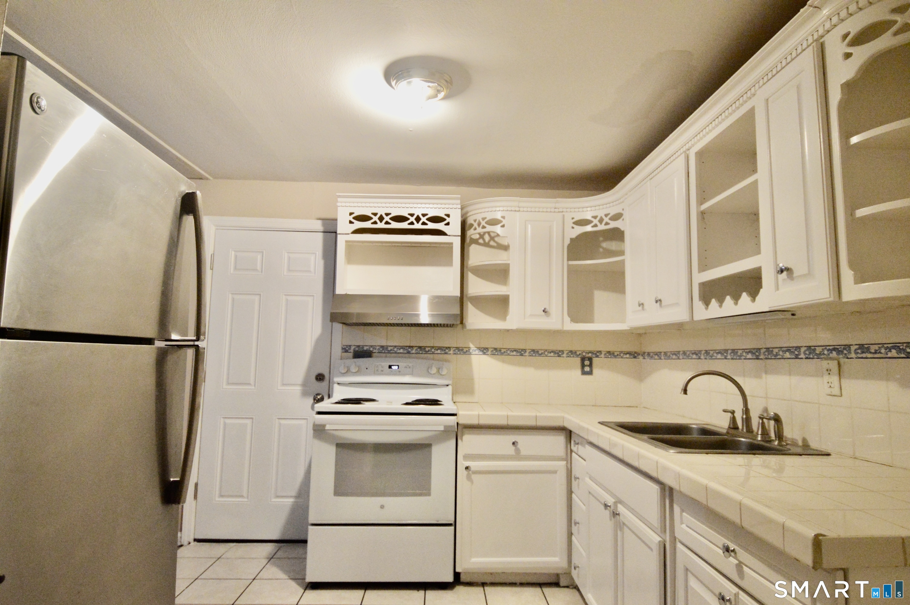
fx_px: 530
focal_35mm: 21
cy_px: 302
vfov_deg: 59.4
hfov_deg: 81.3
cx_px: 455
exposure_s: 1/60
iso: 3200
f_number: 4
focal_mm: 14
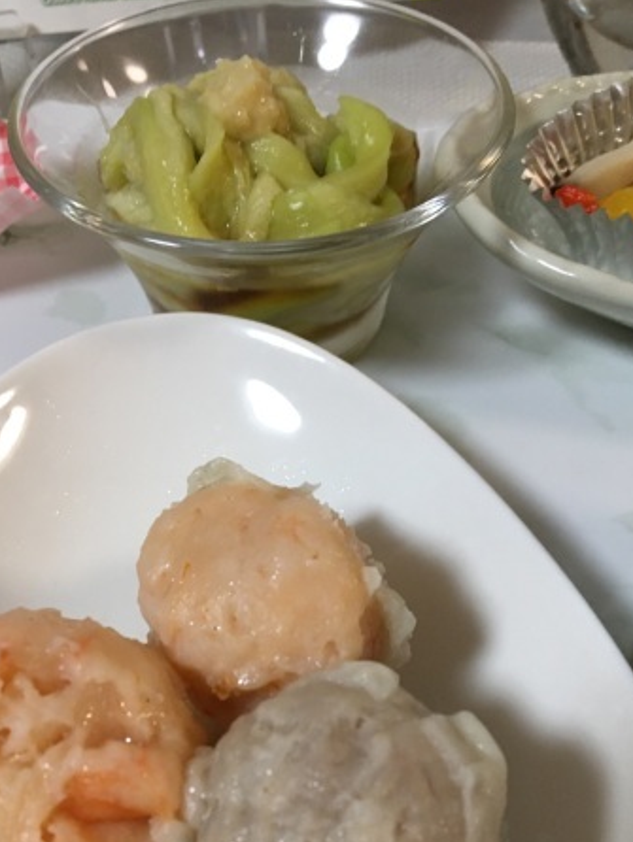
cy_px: 544
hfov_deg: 36.8
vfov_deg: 47.3
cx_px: 285
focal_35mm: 39
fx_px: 950
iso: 125
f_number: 2.2
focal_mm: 4.15
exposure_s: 1/30
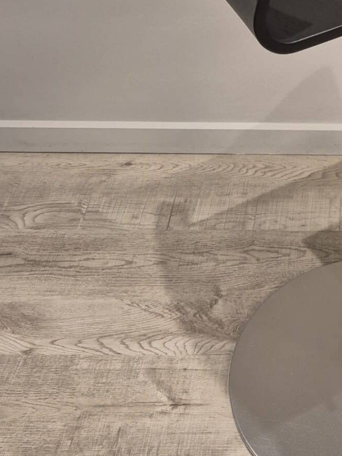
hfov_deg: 20.9
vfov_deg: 28.0
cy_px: 51
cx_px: 376
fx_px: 883
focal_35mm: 67
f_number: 1.8
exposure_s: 1/100
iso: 400
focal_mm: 5.4
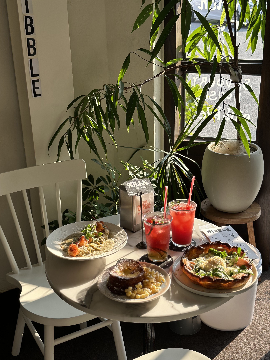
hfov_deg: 30.3
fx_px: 499
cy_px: 180
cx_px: 135
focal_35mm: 48
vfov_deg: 39.7
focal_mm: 6.86
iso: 80
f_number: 1.78
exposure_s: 1/816
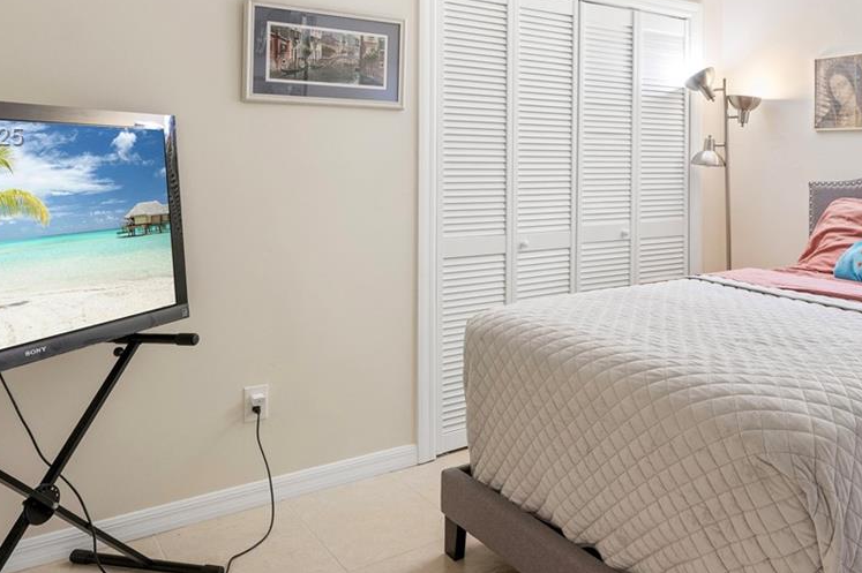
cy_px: 138
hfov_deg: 60.4
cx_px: 577
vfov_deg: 42.1
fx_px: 718
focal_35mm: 30
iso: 500
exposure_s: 1/4
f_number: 8
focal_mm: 14
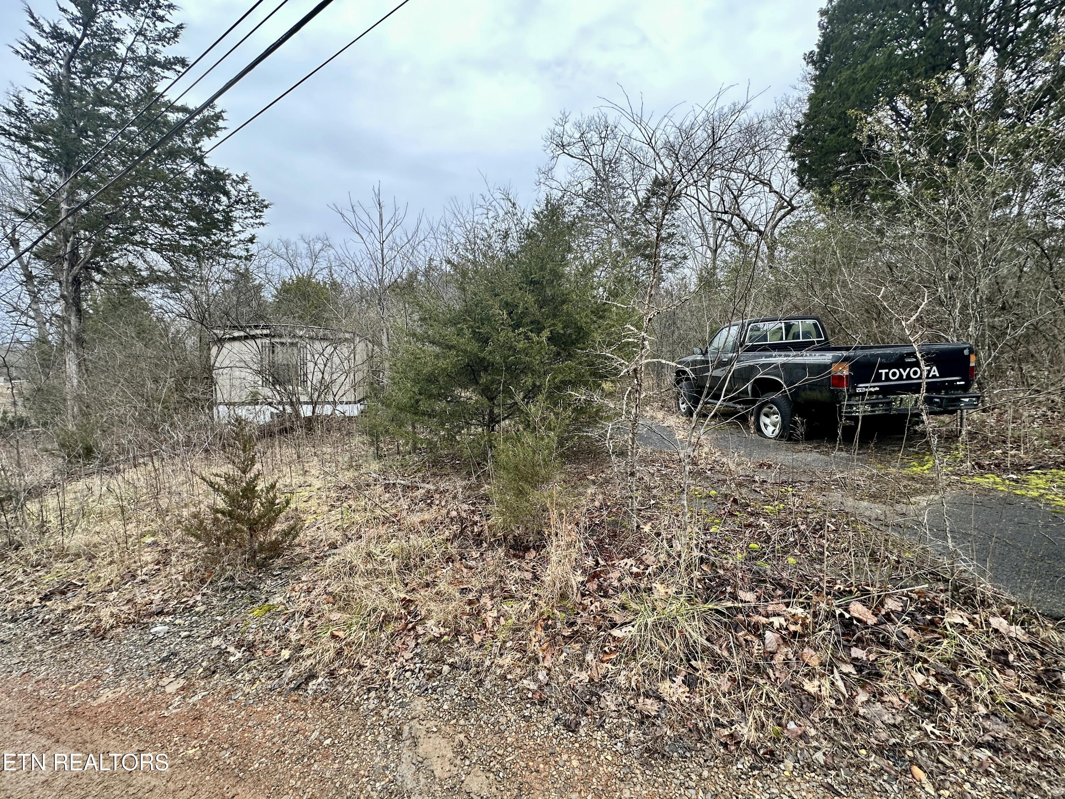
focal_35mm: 14
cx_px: 532
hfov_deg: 102.1
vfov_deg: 85.7
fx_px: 431
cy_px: 400
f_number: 2.2
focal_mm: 2.22
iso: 40
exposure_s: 1/208
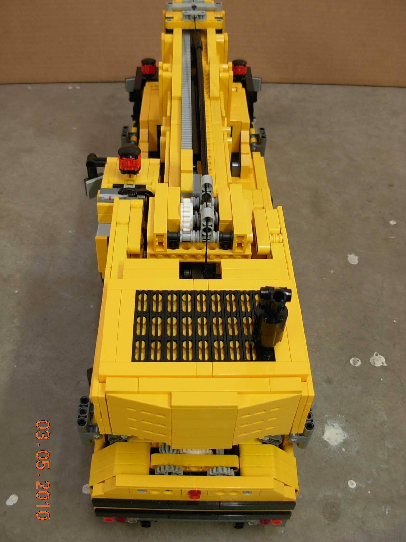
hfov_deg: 37.7
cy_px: 271
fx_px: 594
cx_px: 203
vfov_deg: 49.0
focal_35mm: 38
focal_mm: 6.3
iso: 79
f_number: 2.9
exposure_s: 1/13.8
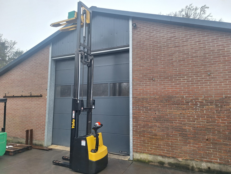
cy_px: 87
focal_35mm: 23
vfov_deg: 58.9
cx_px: 116
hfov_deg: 73.9
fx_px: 153
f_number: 1.8
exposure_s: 1/135
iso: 40
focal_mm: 5.54
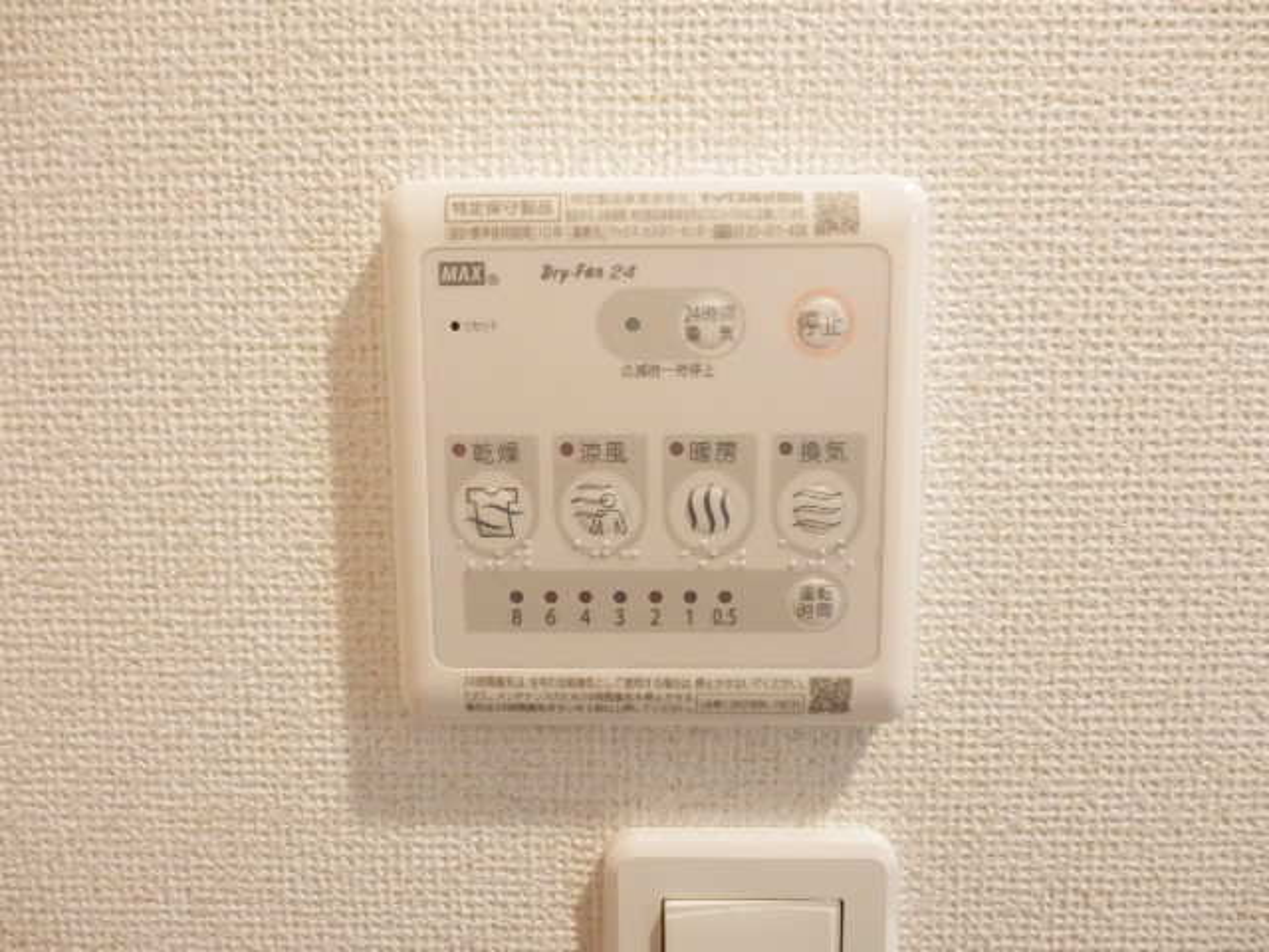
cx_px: 634
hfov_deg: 71.6
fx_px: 880
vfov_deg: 56.8
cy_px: 476
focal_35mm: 24
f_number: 3
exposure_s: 1/30
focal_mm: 4.2
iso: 800
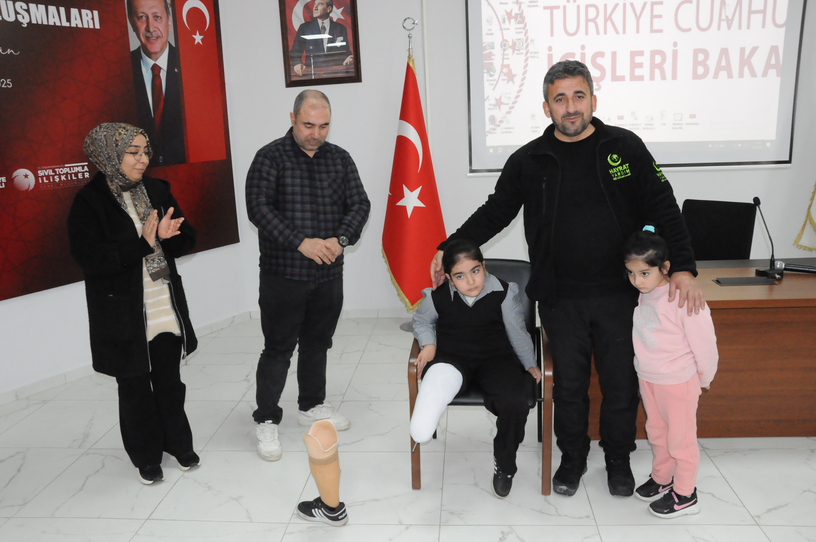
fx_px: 611
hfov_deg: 67.4
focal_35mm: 27
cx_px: 408
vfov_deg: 47.8
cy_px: 271
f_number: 6.3
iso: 3200
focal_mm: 18
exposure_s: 1/200
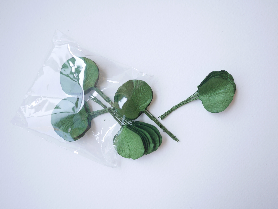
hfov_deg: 46.8
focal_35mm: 40
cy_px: 104
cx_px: 139
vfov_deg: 36.0
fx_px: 321
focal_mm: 20
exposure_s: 1/200
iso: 200
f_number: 2.2
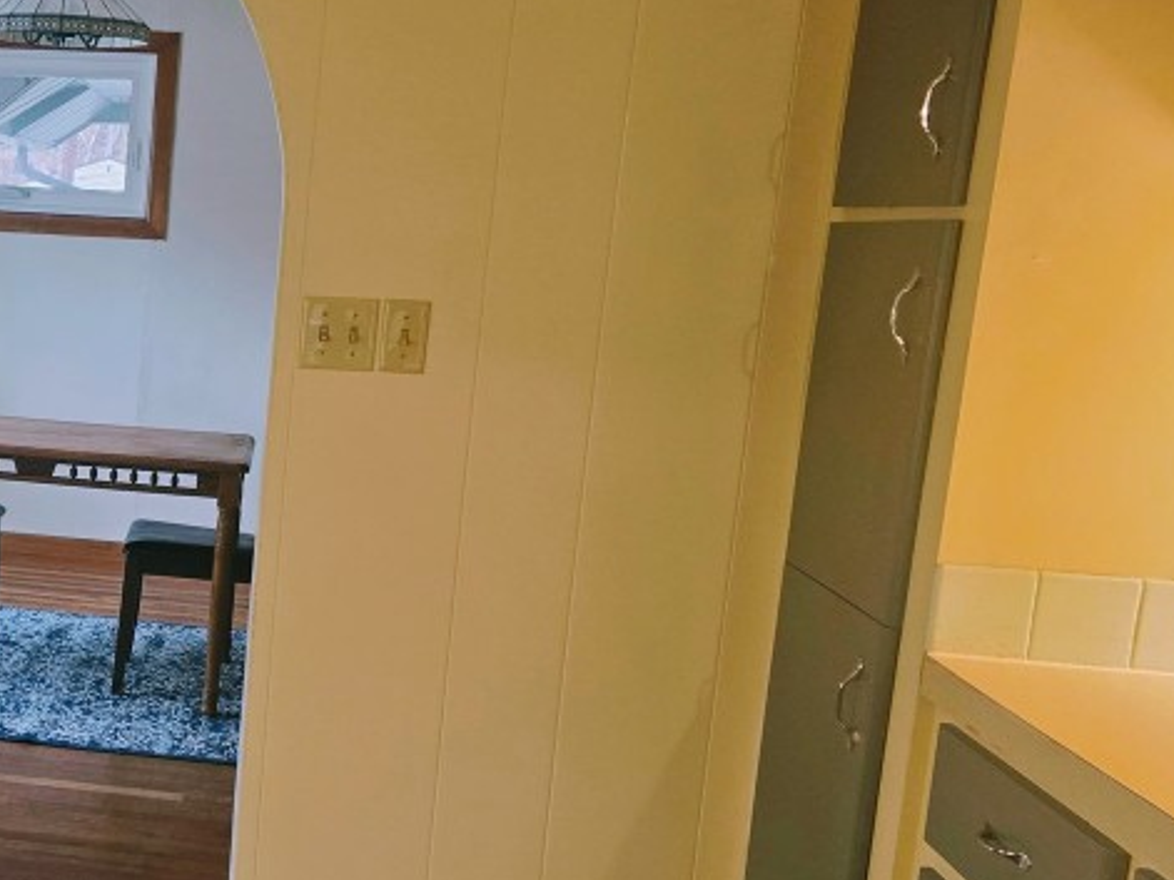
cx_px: -25
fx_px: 1695
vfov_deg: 29.1
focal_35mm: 50
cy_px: 496
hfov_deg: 34.4
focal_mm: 6.3
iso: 400
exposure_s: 1/120
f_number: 1.7
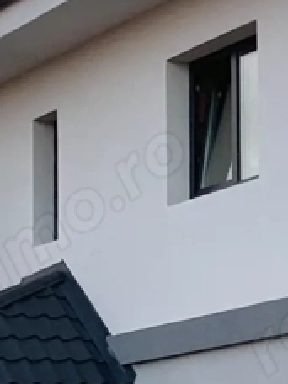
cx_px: 613
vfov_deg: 12.9
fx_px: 1686
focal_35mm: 152
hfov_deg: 9.1
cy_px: 338
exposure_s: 1/122
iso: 25
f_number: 1.8
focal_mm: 4.25
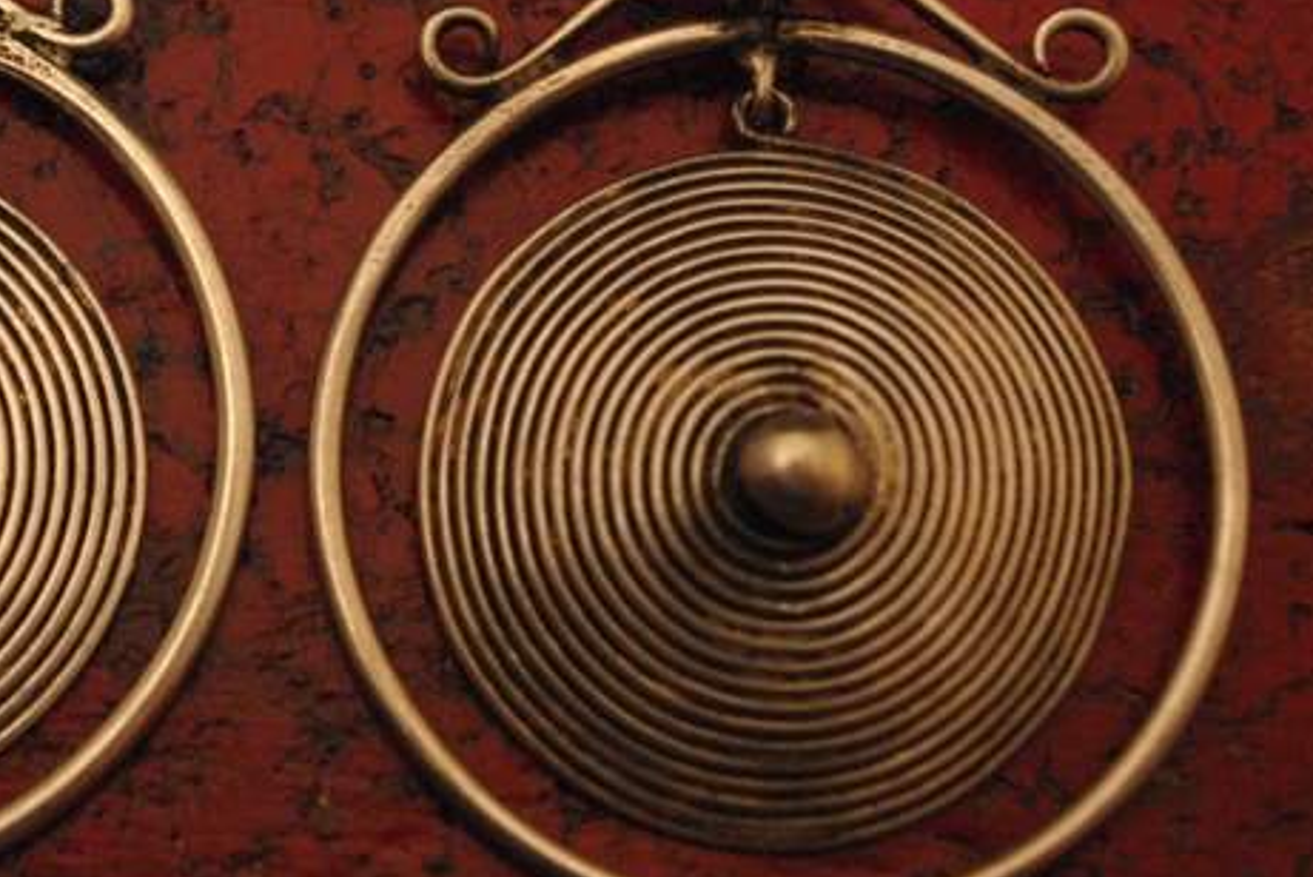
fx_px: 4562
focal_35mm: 125
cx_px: 285
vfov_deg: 11.0
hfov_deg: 16.3
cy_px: 249
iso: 1600
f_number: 6.7
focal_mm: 47.5
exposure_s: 1/90
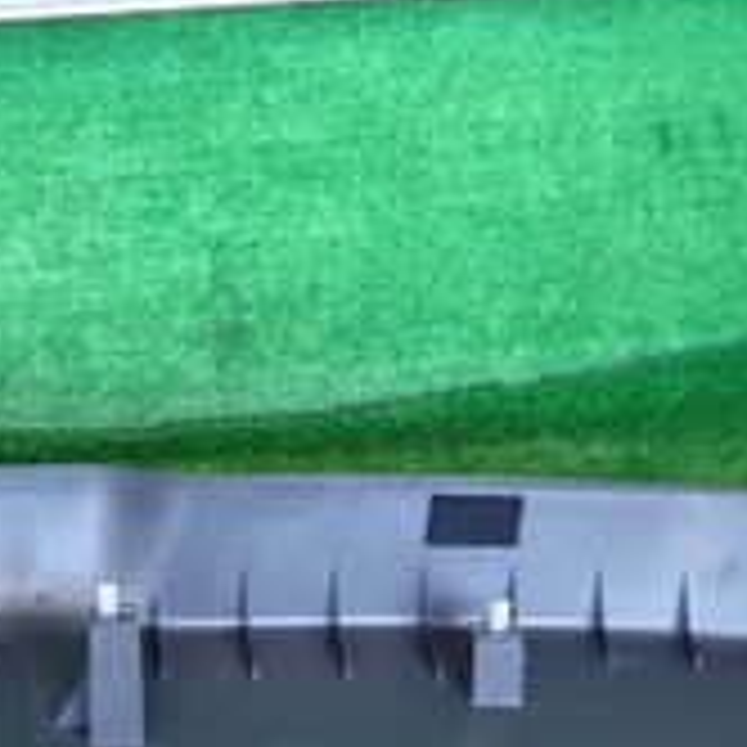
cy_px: 756
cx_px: 18
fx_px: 1953
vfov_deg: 20.9
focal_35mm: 80
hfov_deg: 21.0
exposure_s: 1/50
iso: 200
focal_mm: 4.5
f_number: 2
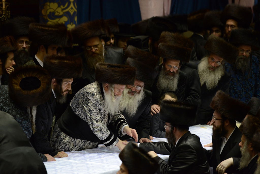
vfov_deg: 6.9
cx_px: 130
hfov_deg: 10.3
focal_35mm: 200
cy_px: 87
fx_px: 1445
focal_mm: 200
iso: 2500
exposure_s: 1/250
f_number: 2.8
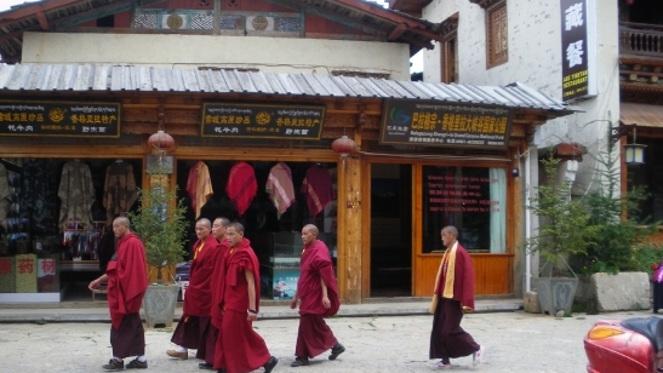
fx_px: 756
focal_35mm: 43
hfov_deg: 47.3
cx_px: 318
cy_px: 257
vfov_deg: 27.5
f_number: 3.5
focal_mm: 6.3
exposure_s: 1/200
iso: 80
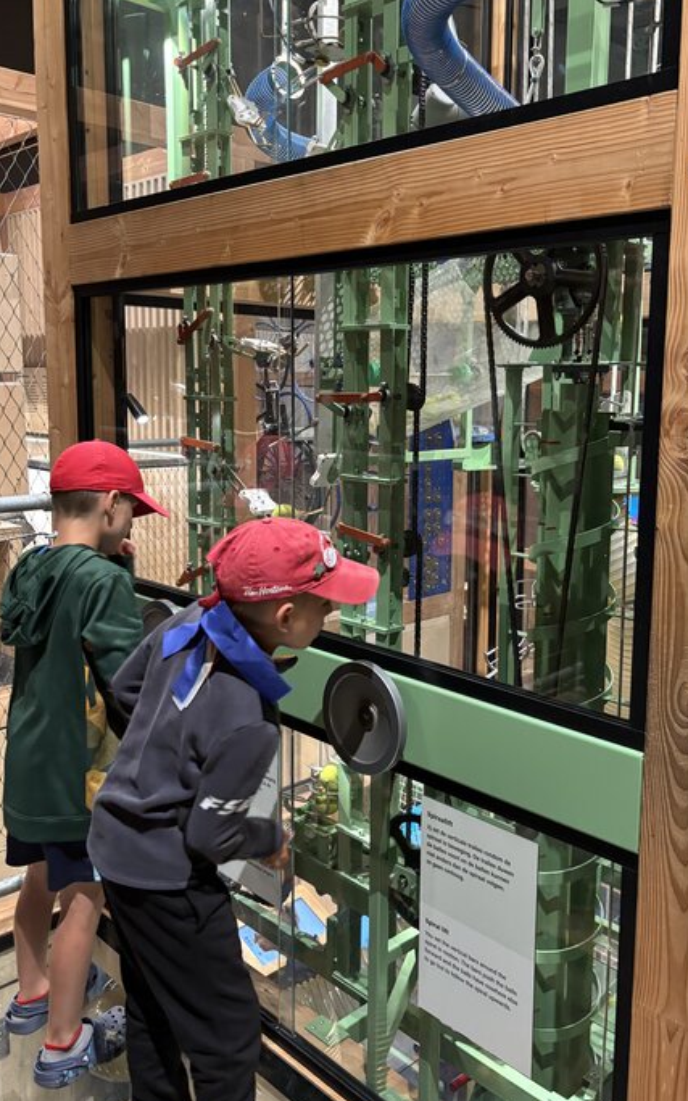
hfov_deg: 40.5
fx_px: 930
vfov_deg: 61.1
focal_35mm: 31
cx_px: 401
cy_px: 503
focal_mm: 5.96
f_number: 1.6
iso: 400
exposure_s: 1/38
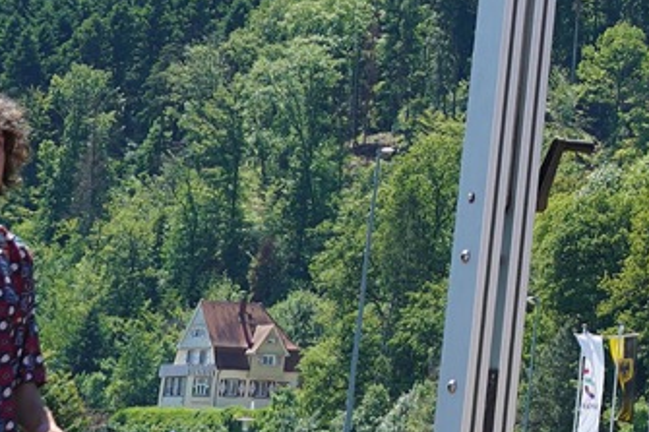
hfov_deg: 9.1
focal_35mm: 197
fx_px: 3550
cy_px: -737
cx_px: 1711
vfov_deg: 6.5
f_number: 6.3
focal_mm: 33
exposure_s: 1/320
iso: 200
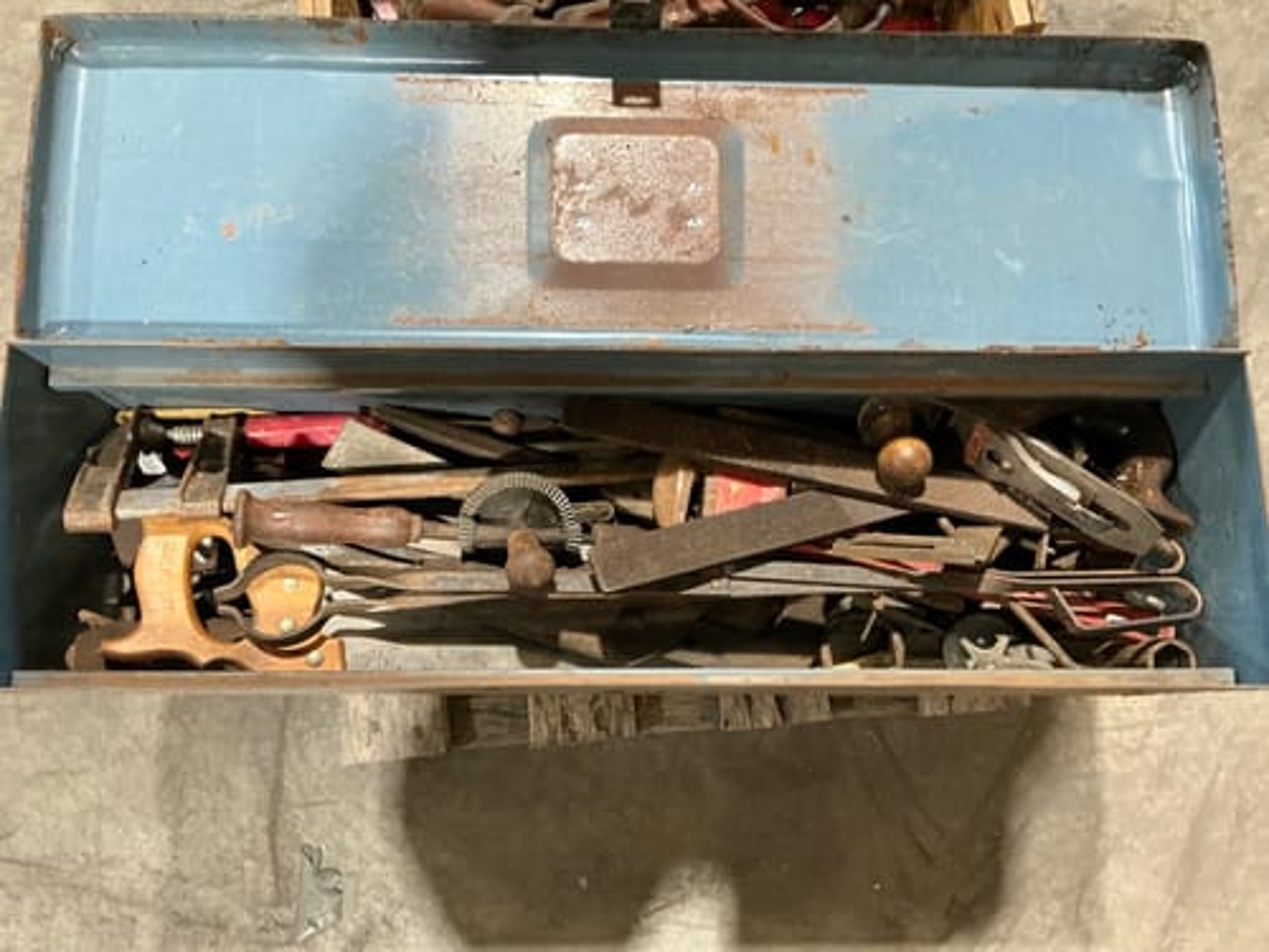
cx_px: 634
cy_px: 476
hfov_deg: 63.4
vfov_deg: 49.7
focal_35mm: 28
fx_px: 1026
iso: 160
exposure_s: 1/50
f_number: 1.8
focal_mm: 3
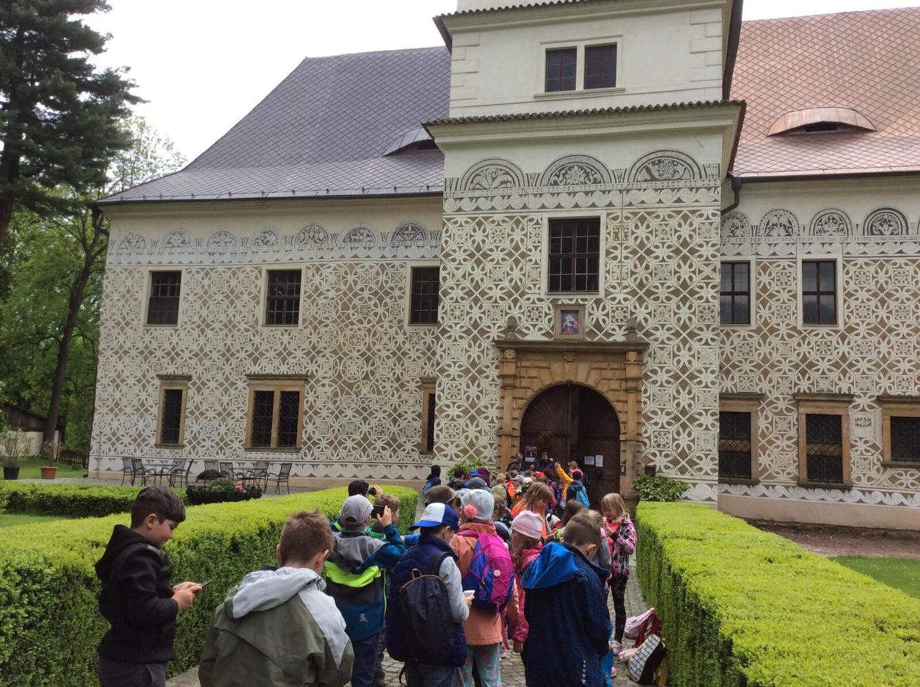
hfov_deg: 56.9
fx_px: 849
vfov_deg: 44.0
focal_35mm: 32
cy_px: 344
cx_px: 460
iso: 32
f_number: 2.4
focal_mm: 3.3
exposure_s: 1/894
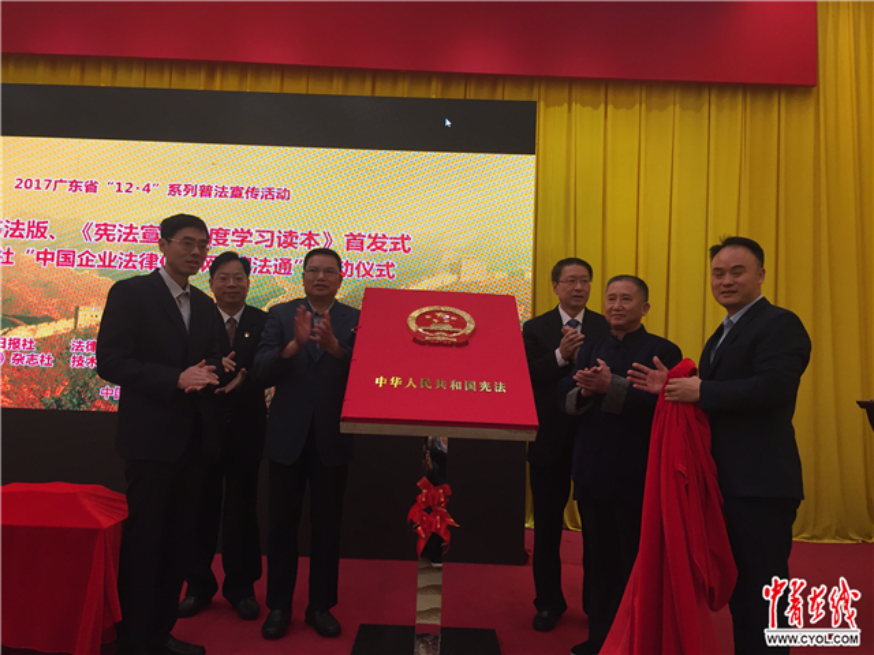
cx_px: 437
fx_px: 732
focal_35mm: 29
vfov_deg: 48.2
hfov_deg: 61.7
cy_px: 328
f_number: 2.2
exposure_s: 1/33
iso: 40
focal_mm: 4.15
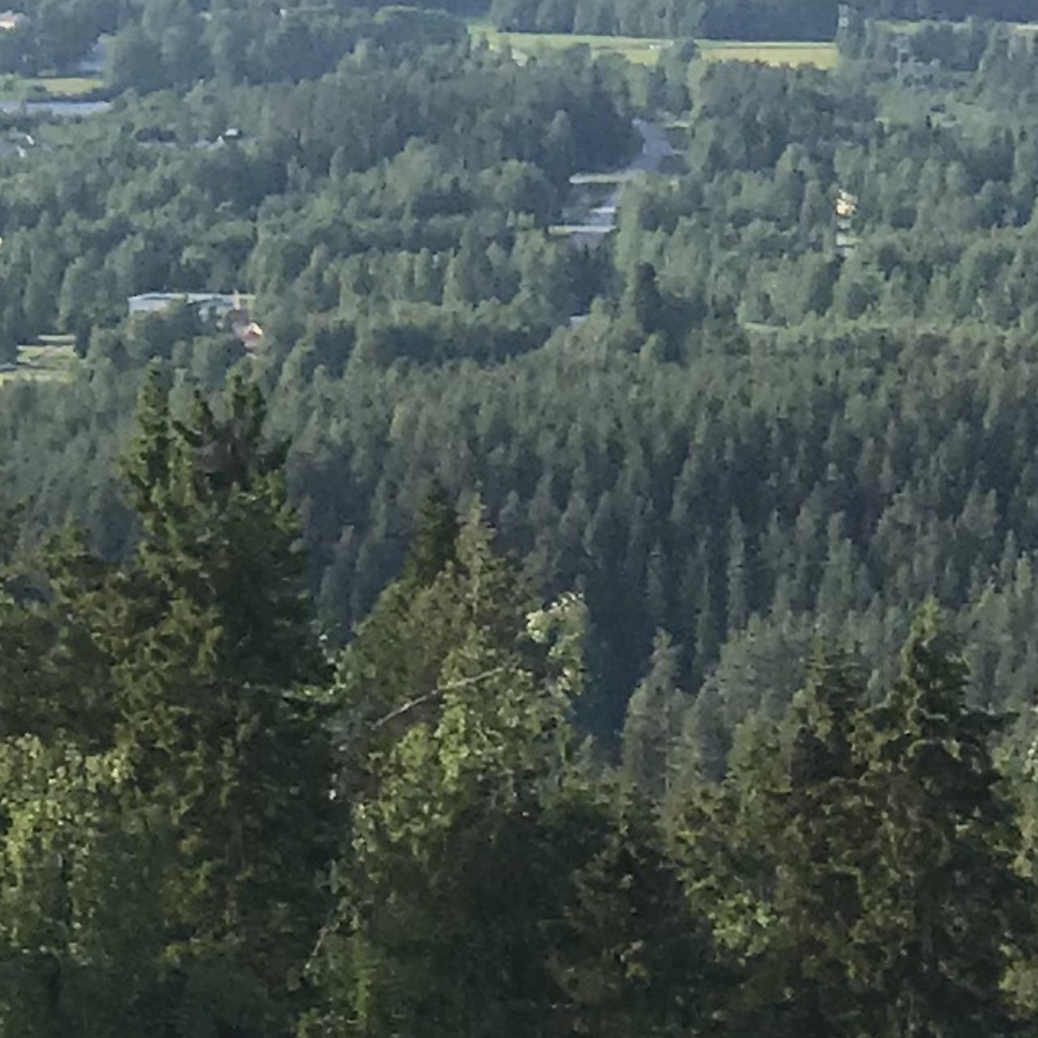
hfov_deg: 5.5
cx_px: 720
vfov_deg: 5.5
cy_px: 1067
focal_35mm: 319
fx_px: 10822
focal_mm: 6.6
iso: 20
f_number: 2.8
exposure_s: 1/643
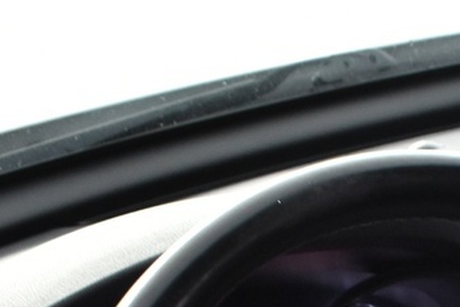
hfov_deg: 13.9
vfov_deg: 8.8
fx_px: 1814
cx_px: 586
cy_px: 708
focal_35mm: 142
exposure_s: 1/8
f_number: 5.6
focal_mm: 20
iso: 1250
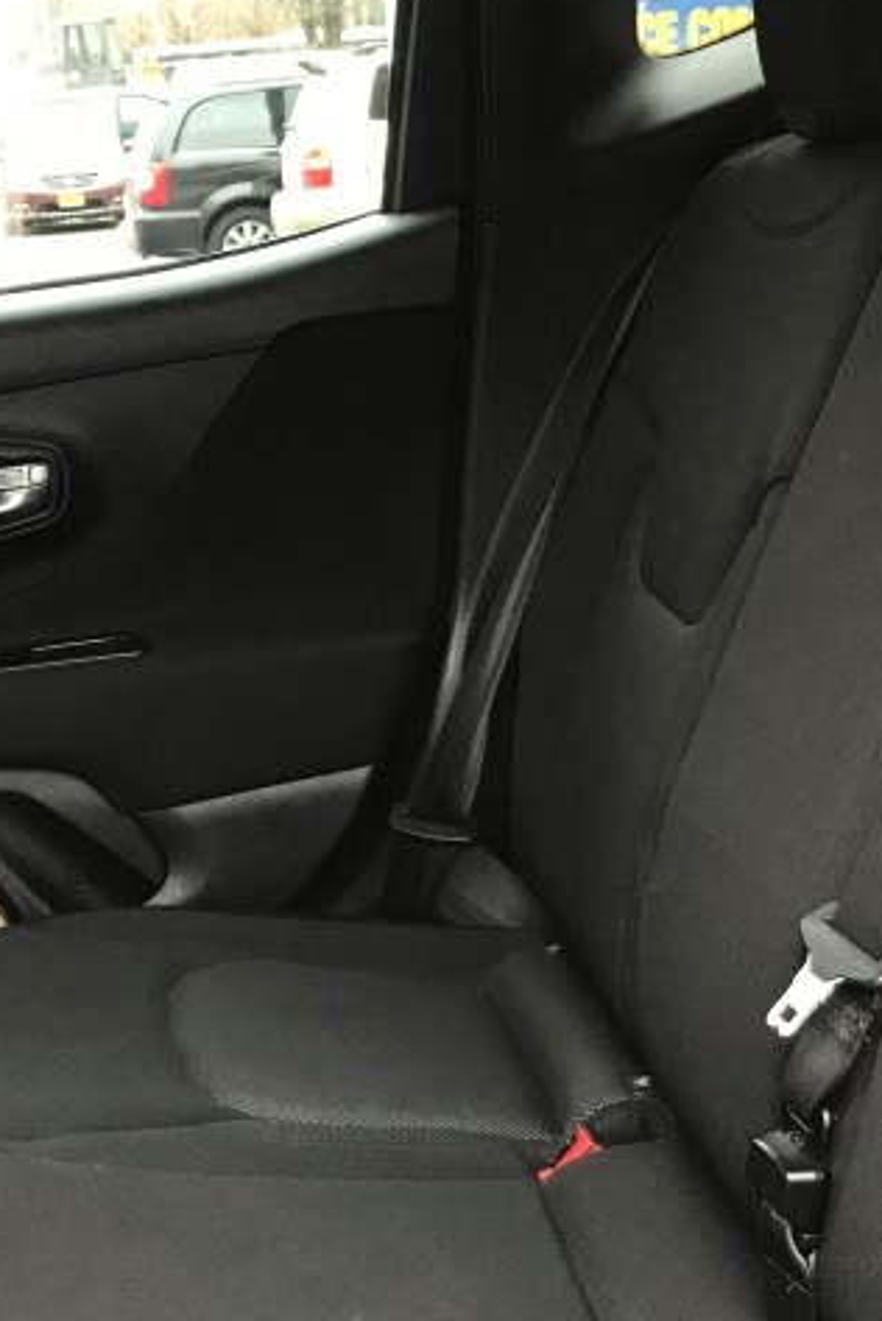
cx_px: 299
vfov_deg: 31.8
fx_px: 2312
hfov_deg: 21.5
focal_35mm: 63
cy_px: 785
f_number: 1.8
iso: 40
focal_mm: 3.99
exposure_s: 1/24
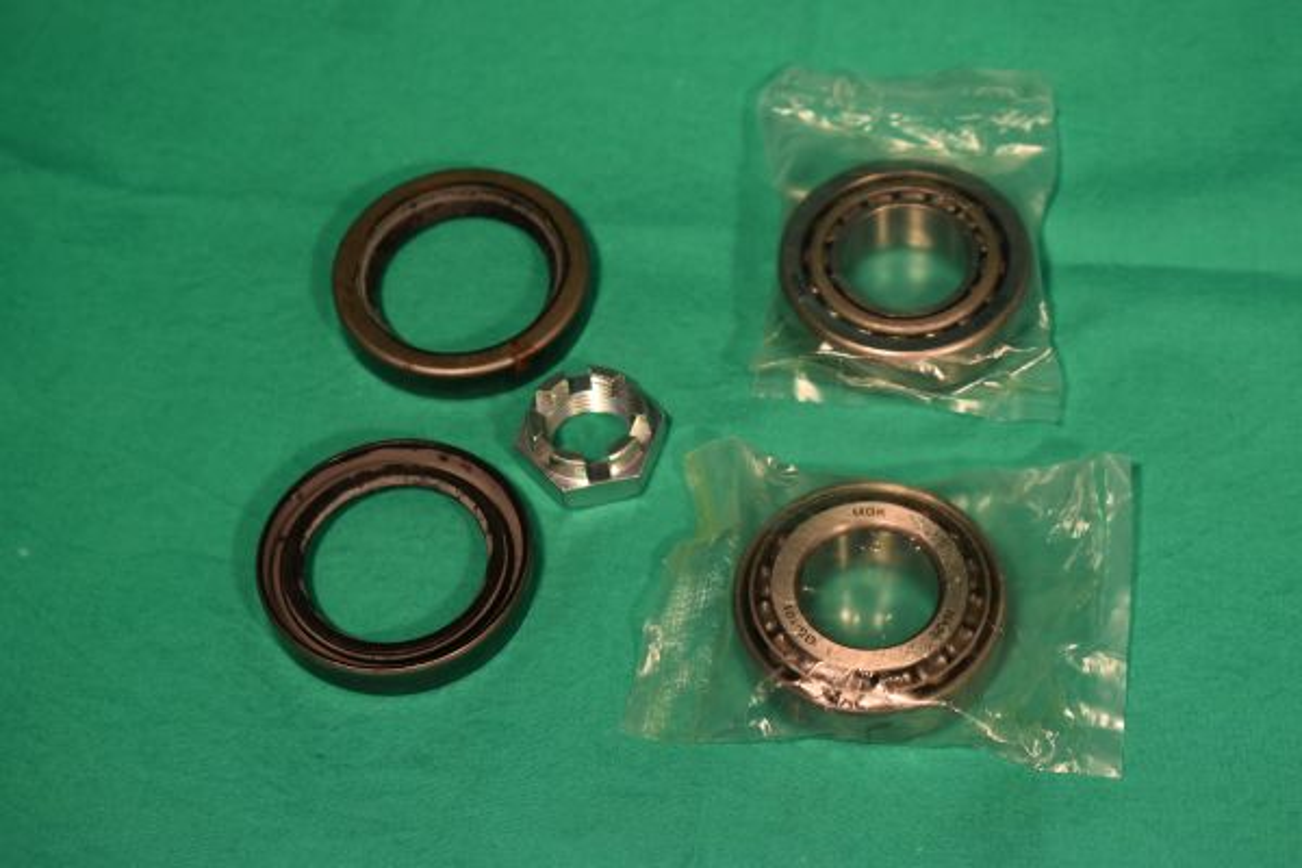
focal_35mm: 82
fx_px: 2984
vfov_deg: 16.6
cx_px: 651
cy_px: 434
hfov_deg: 24.6
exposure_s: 1/160
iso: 400
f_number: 6.3
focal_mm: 55
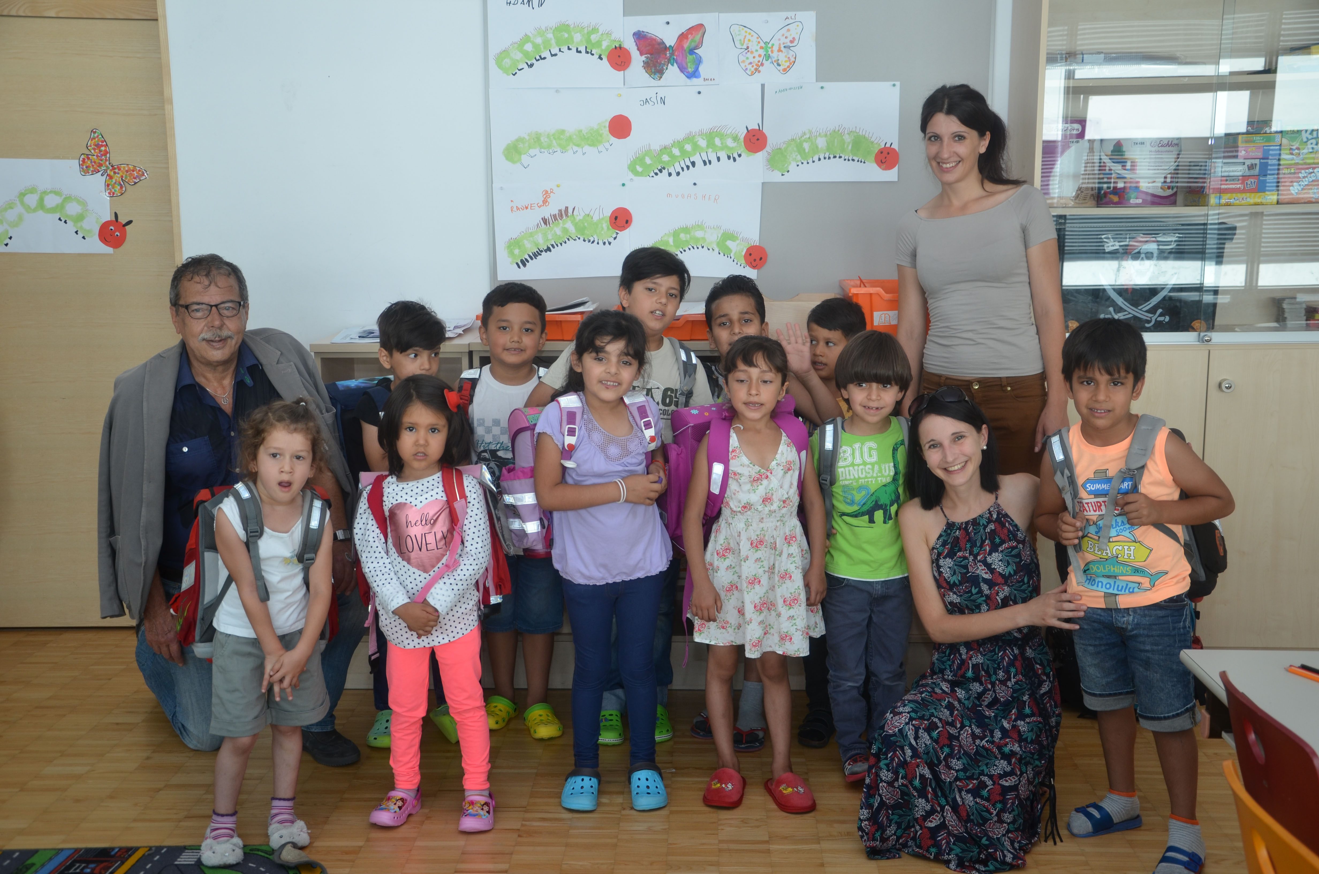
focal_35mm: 42
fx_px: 1536
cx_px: 660
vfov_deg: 31.8
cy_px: 437
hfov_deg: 46.5
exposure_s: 1/80
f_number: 4.5
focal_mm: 28
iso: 200
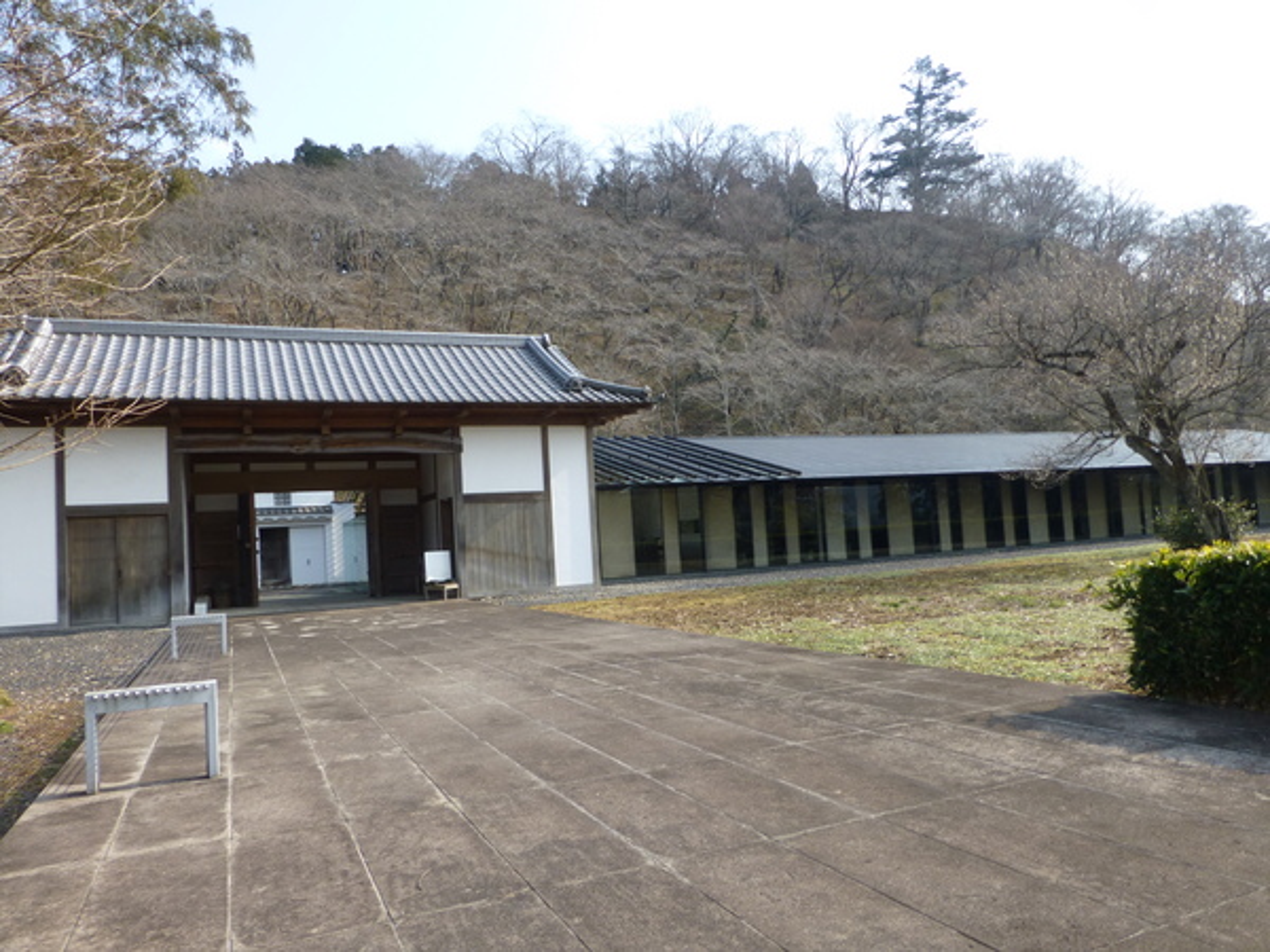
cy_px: 476
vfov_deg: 56.8
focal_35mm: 24
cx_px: 635
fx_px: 881
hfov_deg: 71.6
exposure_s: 1/320
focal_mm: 4.3
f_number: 4
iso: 100
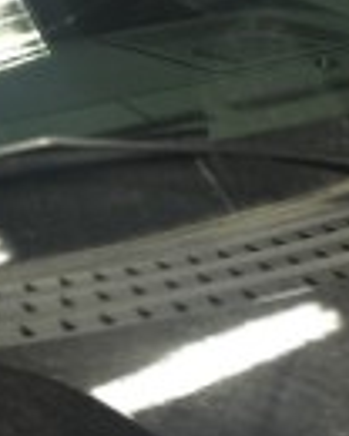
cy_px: 50
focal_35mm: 87
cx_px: 30
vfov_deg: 21.5
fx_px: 1123
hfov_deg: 17.4
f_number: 2.2
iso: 160
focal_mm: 4.15
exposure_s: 1/33
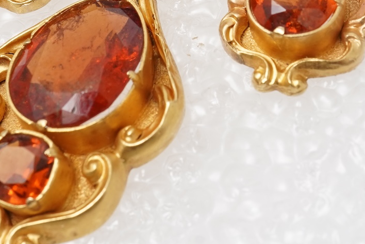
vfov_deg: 10.8
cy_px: -29
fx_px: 1267
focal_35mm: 125
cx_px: 182
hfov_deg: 16.4
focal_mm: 30
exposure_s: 1/125
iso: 320
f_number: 22
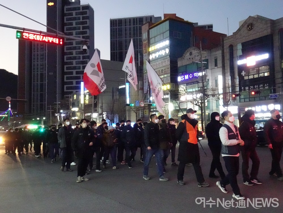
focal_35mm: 33
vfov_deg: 42.9
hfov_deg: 55.4
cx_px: 142
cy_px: 106
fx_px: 270
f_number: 4
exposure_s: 1/50
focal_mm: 5.57
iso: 3200
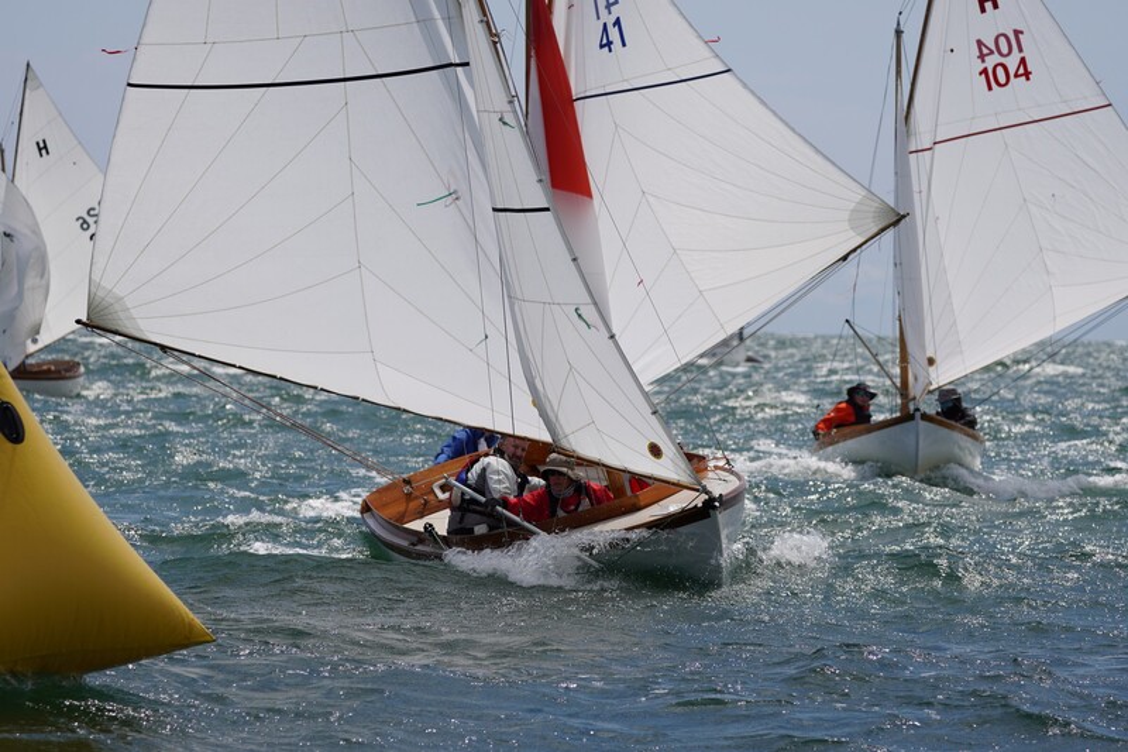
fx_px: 7048
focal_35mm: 225
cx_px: 564
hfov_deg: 9.2
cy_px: 376
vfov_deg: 6.1
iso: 100
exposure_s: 1/1250
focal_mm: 150
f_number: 5.6
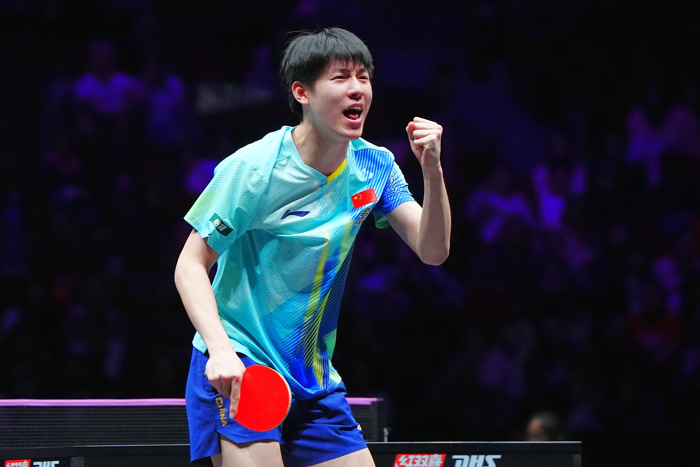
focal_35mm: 175
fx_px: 3403
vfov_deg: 7.8
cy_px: 234
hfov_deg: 11.7
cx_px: 350
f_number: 4
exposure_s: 1/1000
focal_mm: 175
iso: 3200
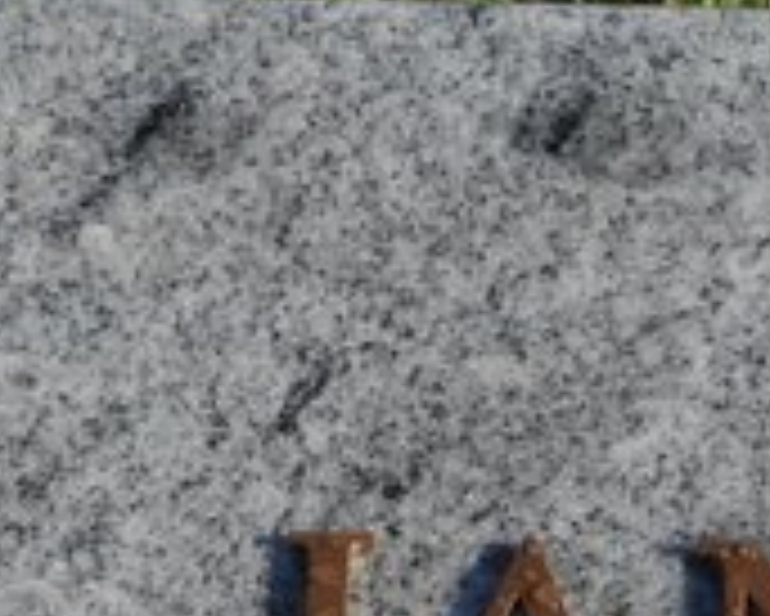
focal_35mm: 240
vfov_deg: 6.3
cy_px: 1106
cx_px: 833
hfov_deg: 8.0
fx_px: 5472
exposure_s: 1/1600
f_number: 3.2
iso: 100
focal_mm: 7.4
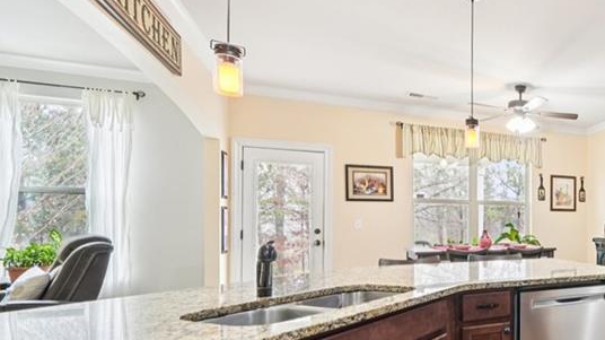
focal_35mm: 24
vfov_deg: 47.4
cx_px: 559
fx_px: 385
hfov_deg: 62.3
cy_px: 200
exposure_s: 1/3.33
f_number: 8
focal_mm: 12
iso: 400
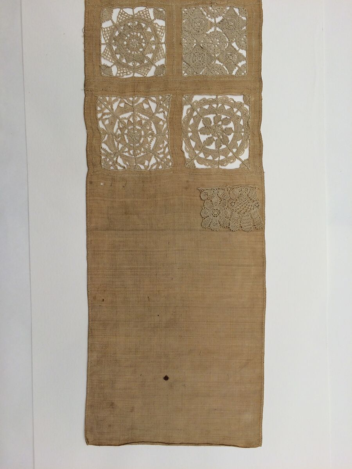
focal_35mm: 29
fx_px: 393
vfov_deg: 61.7
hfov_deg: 48.2
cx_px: 176
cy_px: 234
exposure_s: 1/120
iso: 32
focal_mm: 4.15
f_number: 2.2
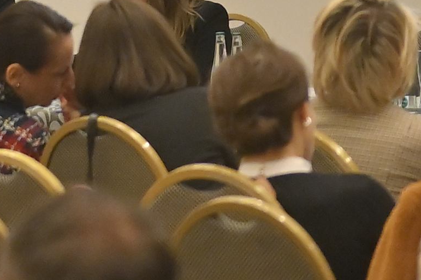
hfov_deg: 3.8
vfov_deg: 2.5
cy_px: -410
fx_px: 6416
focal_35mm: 549
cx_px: 352
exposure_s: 1/400
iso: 2500
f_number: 5.6
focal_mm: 70
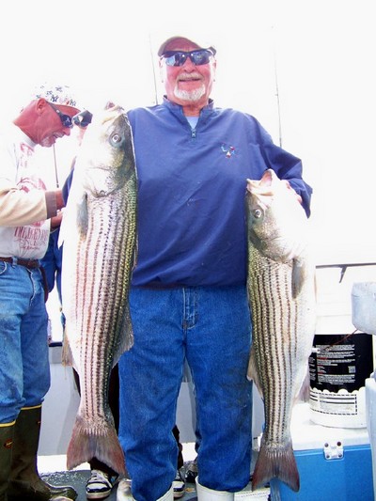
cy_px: 250
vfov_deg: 51.3
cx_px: 188
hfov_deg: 39.7
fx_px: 521
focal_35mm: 36
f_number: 2.8
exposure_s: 1/80
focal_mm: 5.85
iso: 64
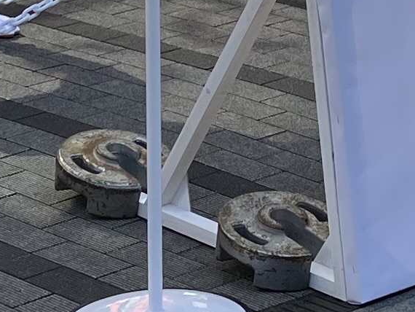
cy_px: -249
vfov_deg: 7.3
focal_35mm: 198
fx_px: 2375
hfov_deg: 9.9
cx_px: 444
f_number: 1.8
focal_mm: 3.99
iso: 32
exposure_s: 1/838
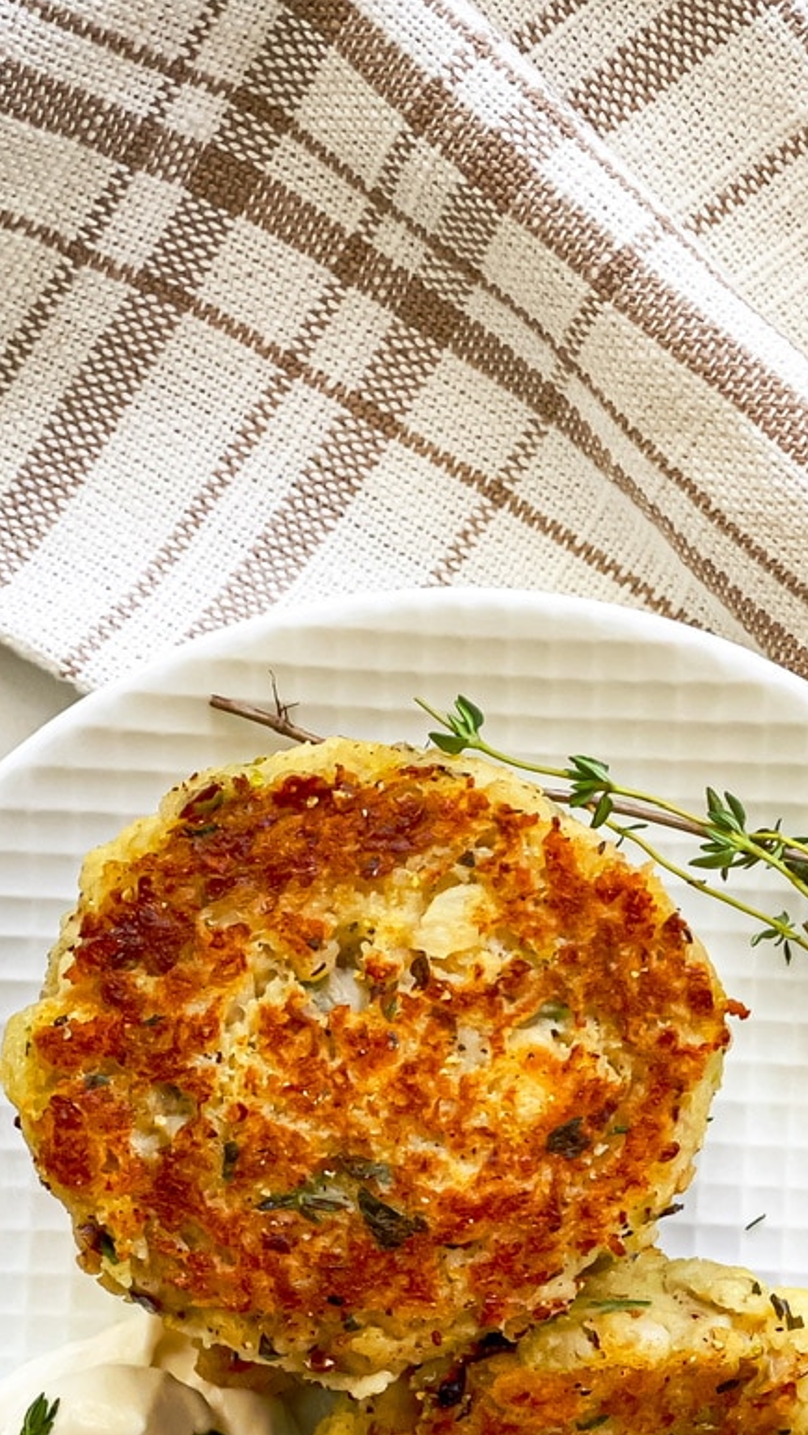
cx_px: 698
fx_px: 3578
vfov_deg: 22.6
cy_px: 945
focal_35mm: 94
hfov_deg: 12.8
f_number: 2
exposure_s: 1/120
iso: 80
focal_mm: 6
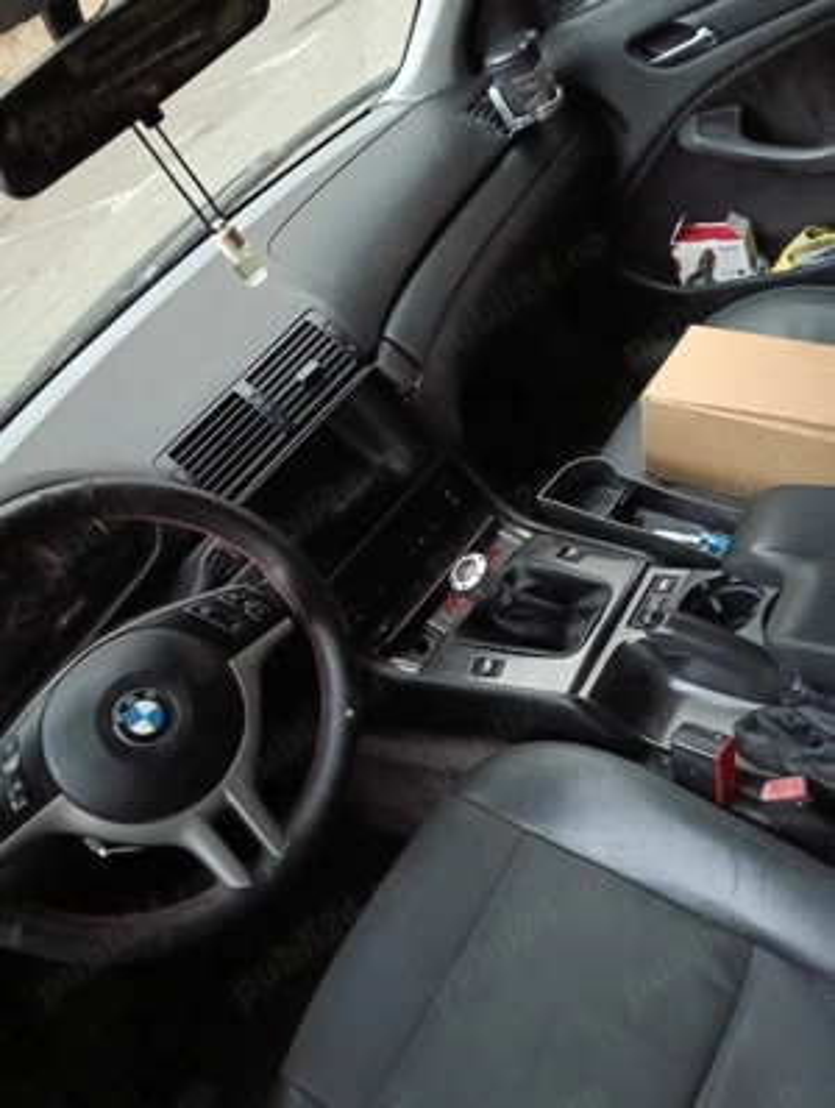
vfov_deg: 65.2
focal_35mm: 27
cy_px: 554
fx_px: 866
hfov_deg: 51.5
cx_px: 418
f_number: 1.8
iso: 4000
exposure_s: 1/14.3
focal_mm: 3.98
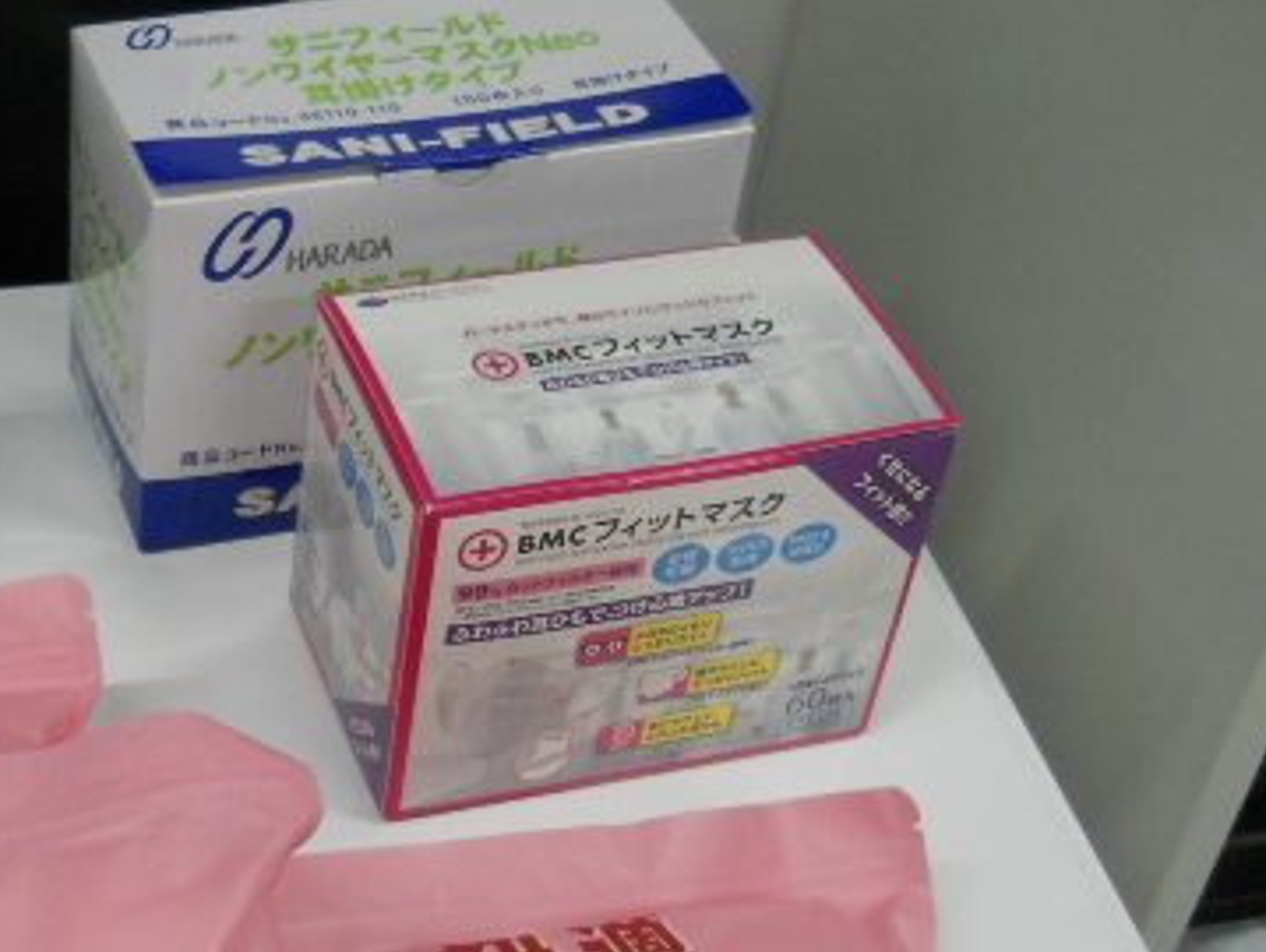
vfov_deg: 20.0
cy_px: 726
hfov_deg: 26.1
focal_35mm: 73
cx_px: 233
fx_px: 2672
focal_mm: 6.72
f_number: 3.1
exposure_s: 1/160
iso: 400
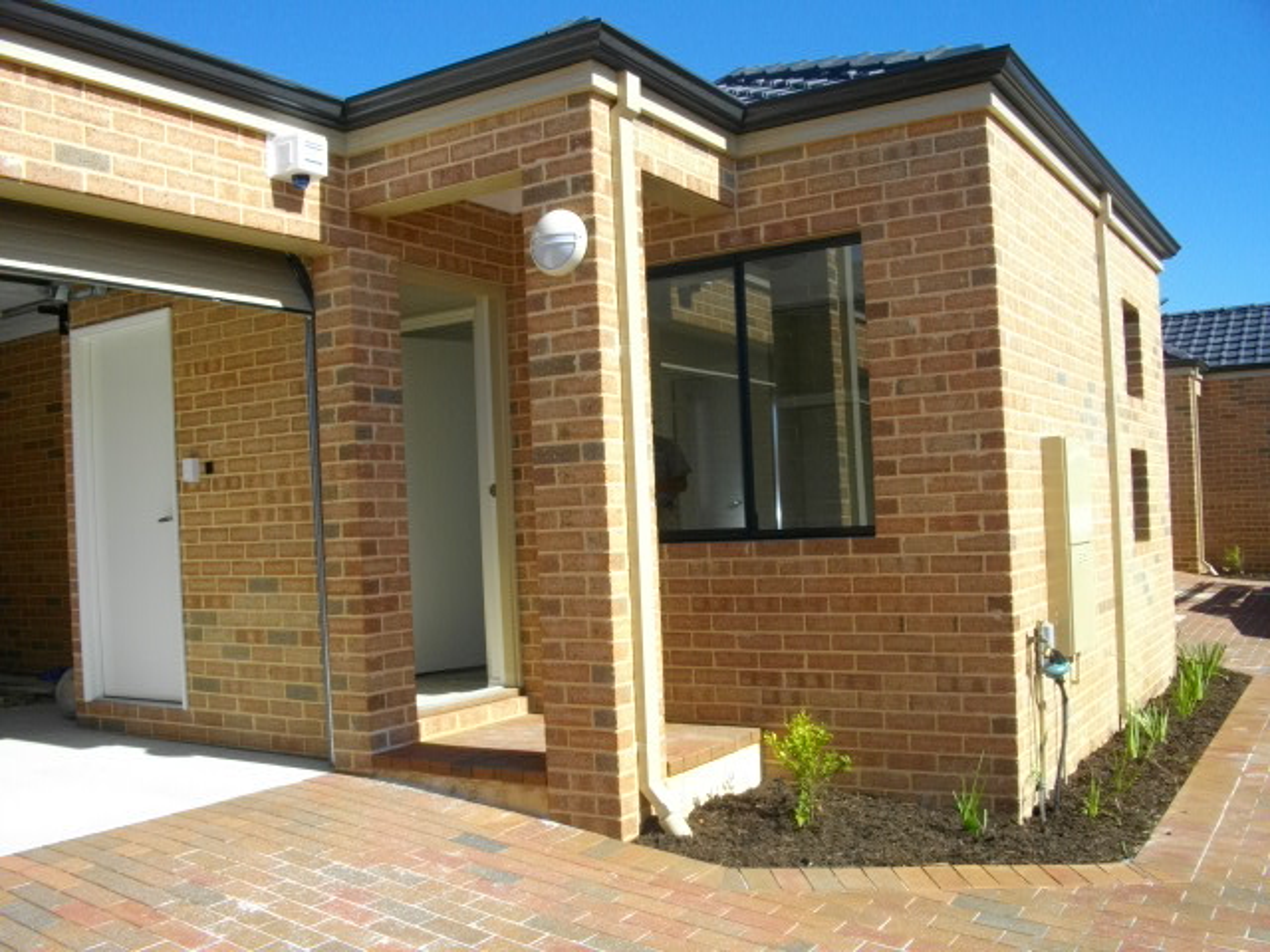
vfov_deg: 44.2
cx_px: 635
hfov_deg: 56.8
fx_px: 1174
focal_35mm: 32
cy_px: 476
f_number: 5.5
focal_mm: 5.7
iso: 100
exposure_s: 1/320
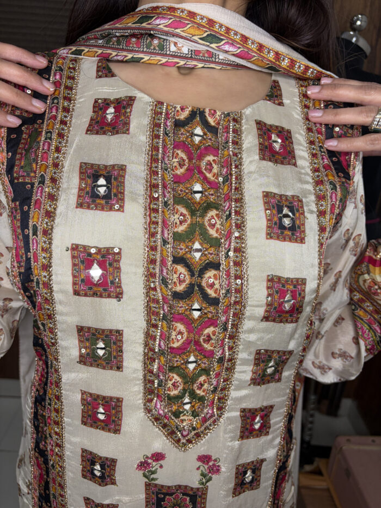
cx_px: 190
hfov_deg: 53.1
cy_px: 254
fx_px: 381
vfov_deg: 67.3
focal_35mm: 26
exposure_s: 1/100
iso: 64
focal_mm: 5.96
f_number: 1.6
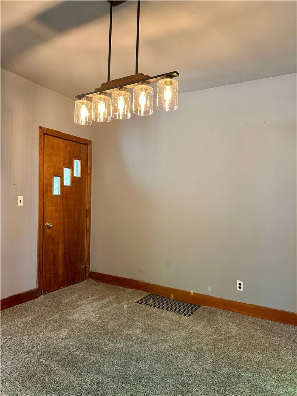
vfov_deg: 71.6
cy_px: 198
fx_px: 275
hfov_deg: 56.8
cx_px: 148
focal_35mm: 24
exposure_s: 1/60
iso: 400
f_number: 1.78
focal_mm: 6.86
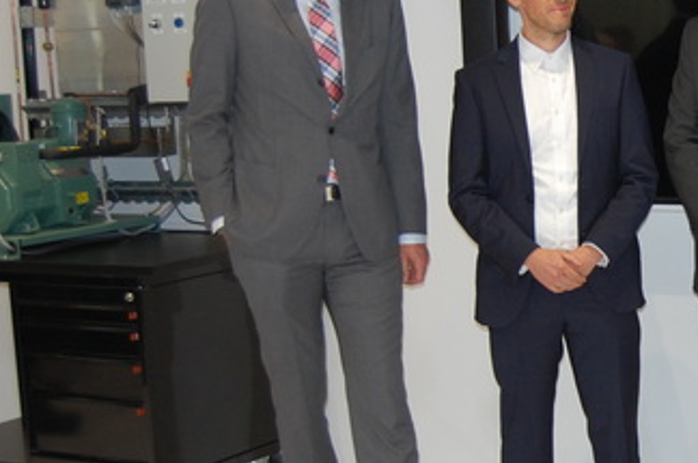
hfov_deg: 23.7
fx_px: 1568
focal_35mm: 81
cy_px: 265
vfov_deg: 16.8
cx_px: 748
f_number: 4
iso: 400
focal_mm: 24
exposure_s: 1/60
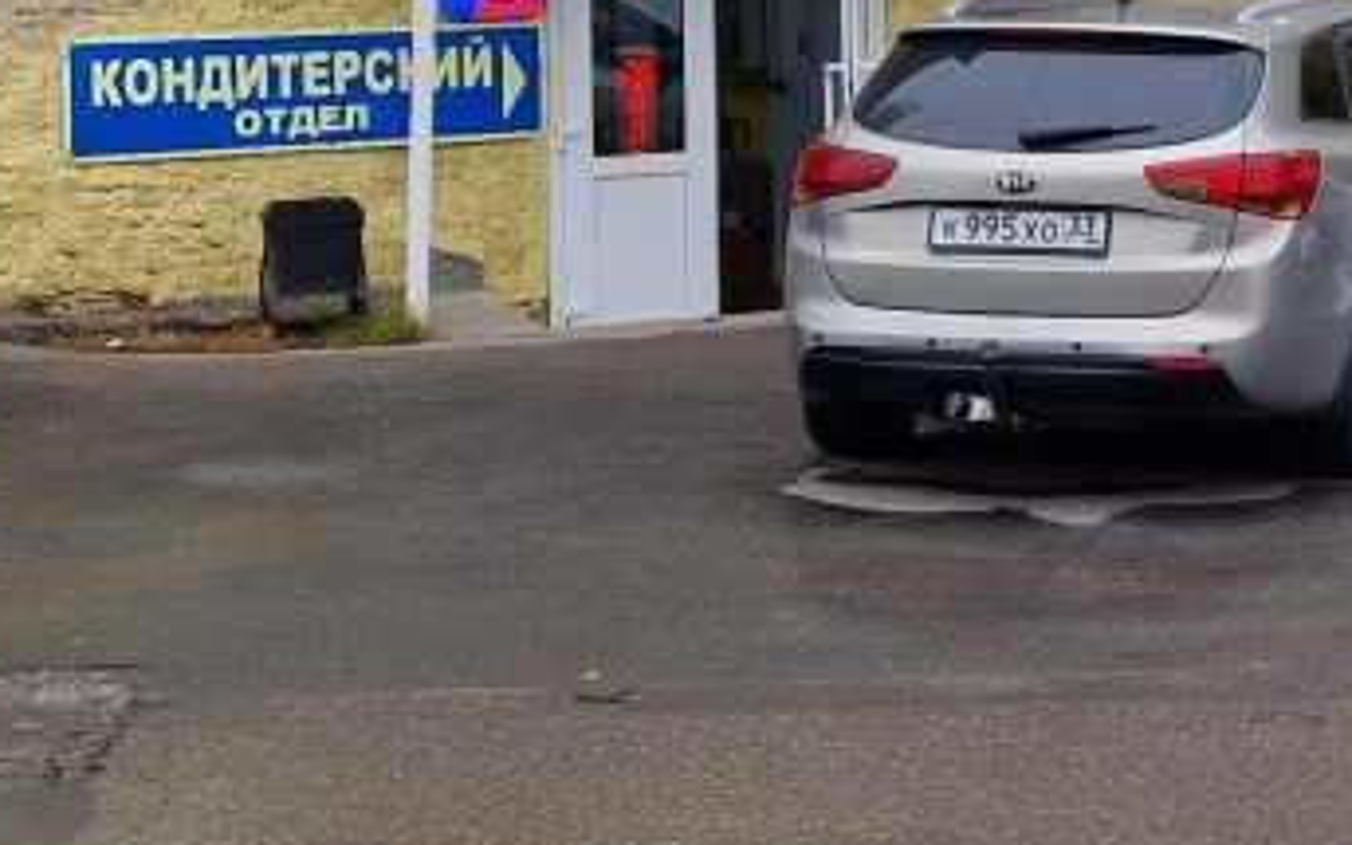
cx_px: 1847
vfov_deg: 14.2
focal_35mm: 89
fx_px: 3279
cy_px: -202
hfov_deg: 20.8
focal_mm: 5.4
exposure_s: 1/181
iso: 50
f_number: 1.8
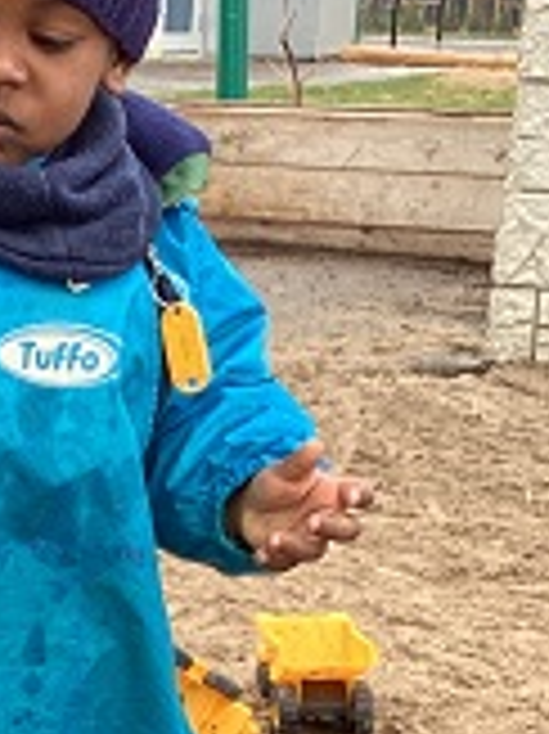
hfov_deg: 11.3
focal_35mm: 127
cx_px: -180
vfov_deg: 15.2
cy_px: 743
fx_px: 2689
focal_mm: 3.3
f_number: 2.4
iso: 25
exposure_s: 1/183
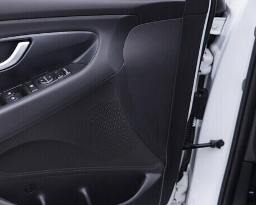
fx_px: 576
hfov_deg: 23.5
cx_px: -28
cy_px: 146
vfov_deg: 20.1
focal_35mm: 76
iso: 125
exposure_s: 1/50
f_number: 3.2
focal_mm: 24
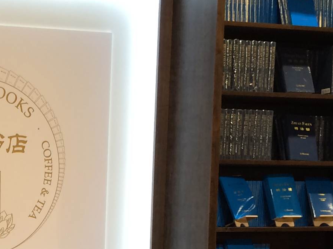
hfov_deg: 17.2
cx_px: -103
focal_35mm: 107
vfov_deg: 13.4
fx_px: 1029
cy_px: 320
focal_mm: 4.15
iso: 64
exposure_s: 1/30
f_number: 2.2
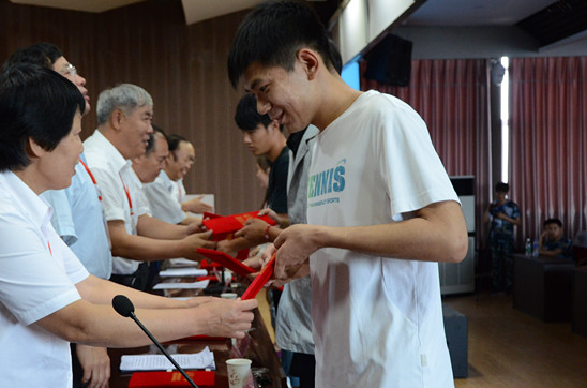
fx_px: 890
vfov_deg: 24.5
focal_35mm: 55
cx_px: 224
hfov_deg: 36.3
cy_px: 242
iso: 1600
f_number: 4.5
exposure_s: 1/125
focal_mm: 25
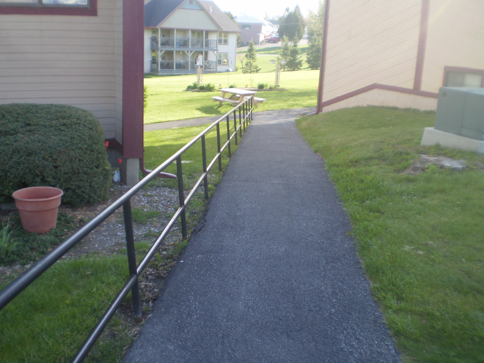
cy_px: 182
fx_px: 503
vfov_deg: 39.7
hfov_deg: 51.4
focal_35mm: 36
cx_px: 242
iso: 125
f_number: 3.1
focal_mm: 6.3
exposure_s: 1/250
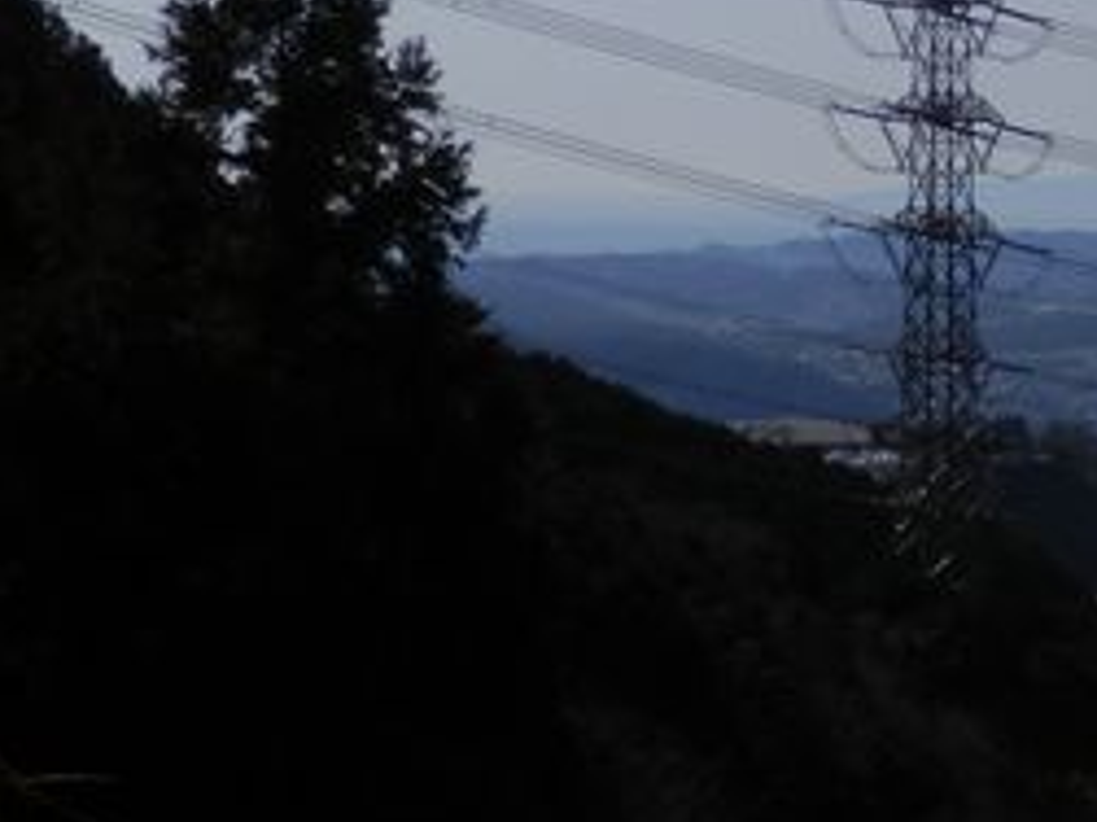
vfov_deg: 12.5
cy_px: 577
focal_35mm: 118
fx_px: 3738
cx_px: 1180
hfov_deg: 16.2
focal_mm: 6.6
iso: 80
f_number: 10.1
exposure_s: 1/400
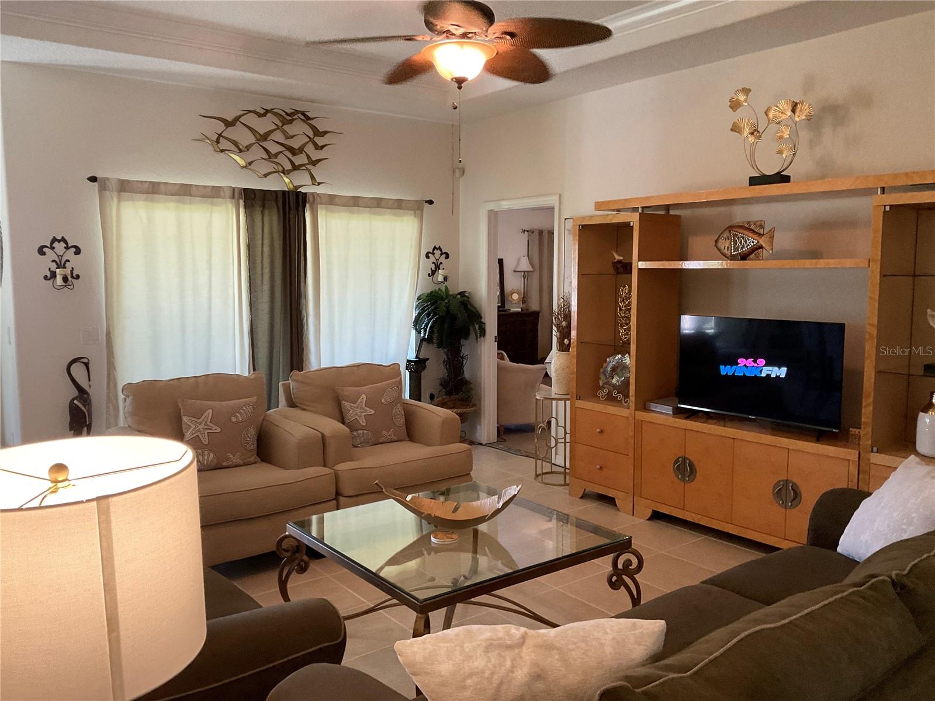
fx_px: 783
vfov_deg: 48.2
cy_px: 350
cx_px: 468
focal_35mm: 29
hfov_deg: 61.7
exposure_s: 1/60
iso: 200
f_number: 1.8
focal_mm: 3
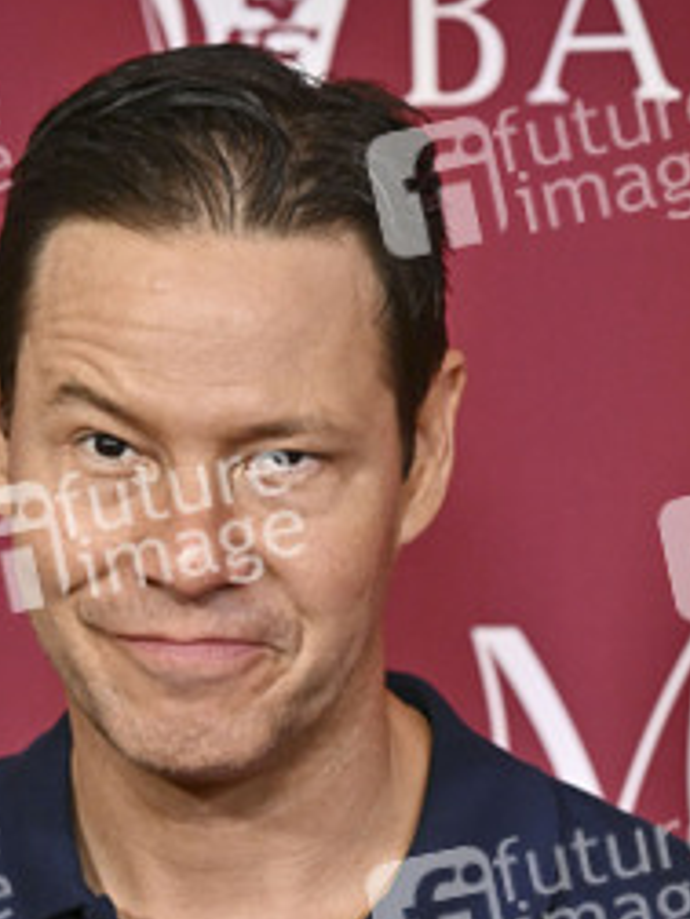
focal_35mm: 203
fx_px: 5395
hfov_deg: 7.3
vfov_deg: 9.7
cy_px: 718
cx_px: 223
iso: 3200
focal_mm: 133
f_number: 5
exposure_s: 1/320
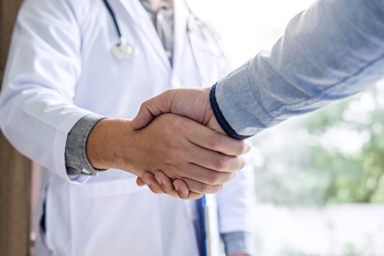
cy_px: 128
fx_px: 565
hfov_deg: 37.5
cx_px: 192
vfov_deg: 25.5
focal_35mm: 53
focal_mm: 35
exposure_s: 1/125
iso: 200
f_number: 2.8
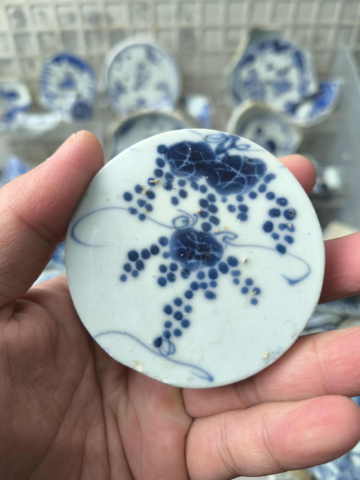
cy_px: 240
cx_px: 180
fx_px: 319
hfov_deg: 58.9
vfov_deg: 73.9
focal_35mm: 23
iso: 400
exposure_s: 1/50
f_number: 1.7
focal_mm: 5.35
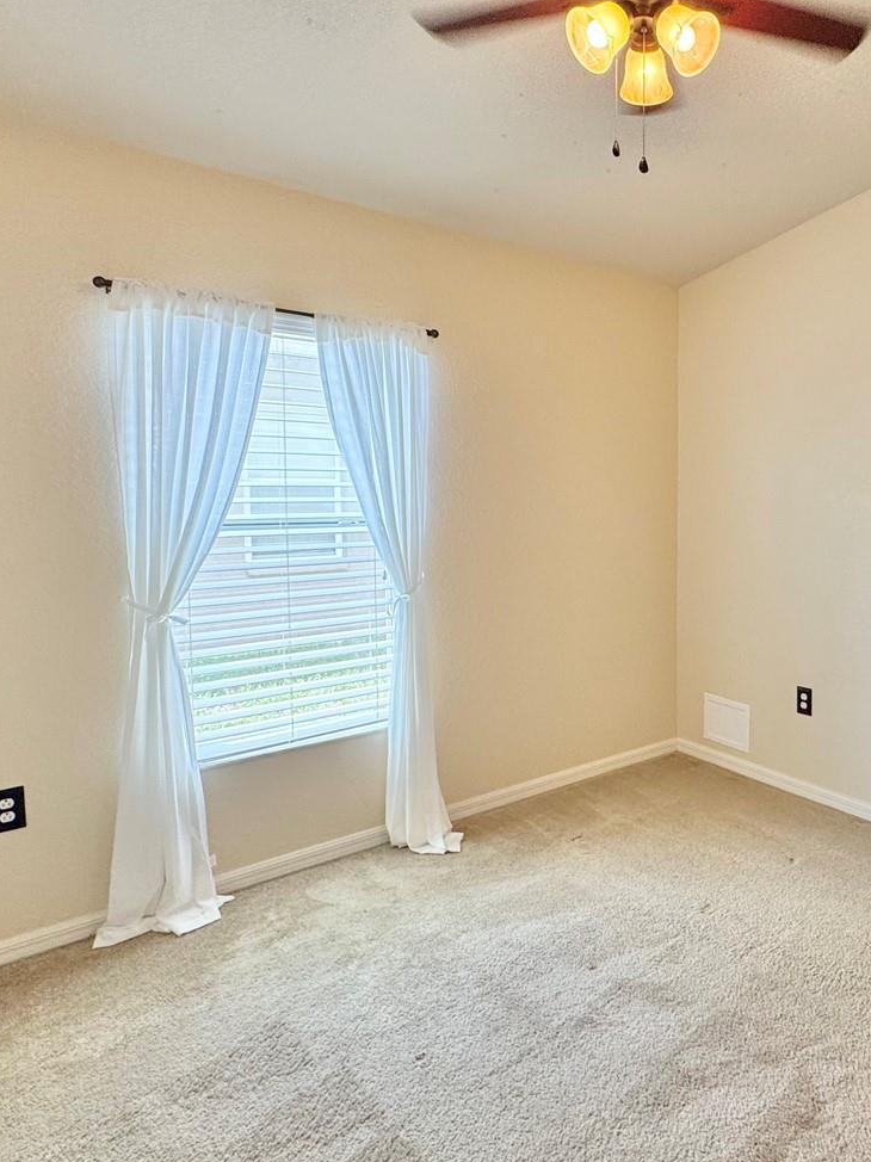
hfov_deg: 55.3
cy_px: 537
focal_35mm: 23
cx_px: 680
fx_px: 772
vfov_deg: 73.8
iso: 125
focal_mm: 2.22
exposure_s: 1/120
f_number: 2.2
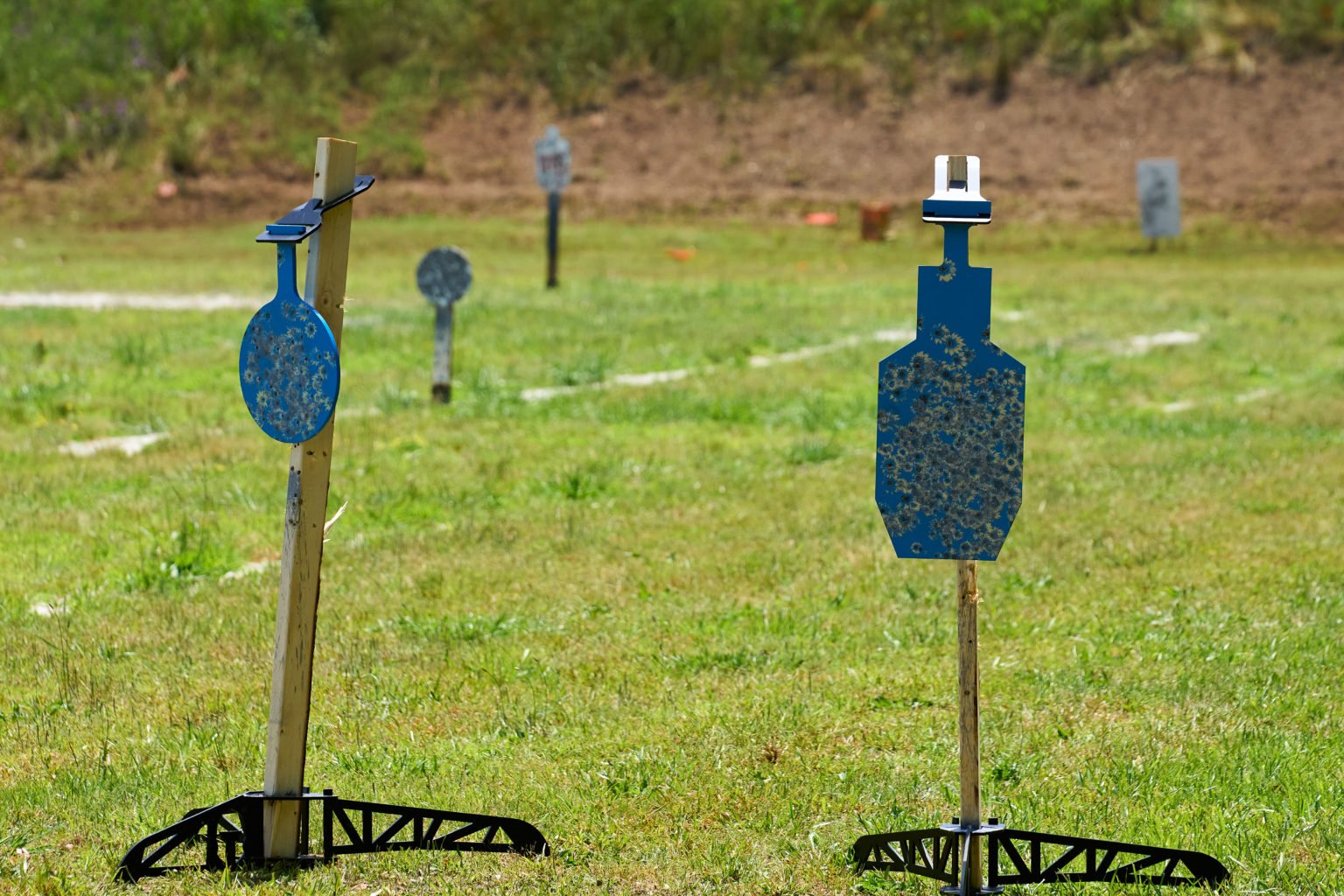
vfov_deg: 5.9
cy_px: 448
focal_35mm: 234
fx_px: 8735
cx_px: 672
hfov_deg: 8.8
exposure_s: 1/2000
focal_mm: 156
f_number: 5.6
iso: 640
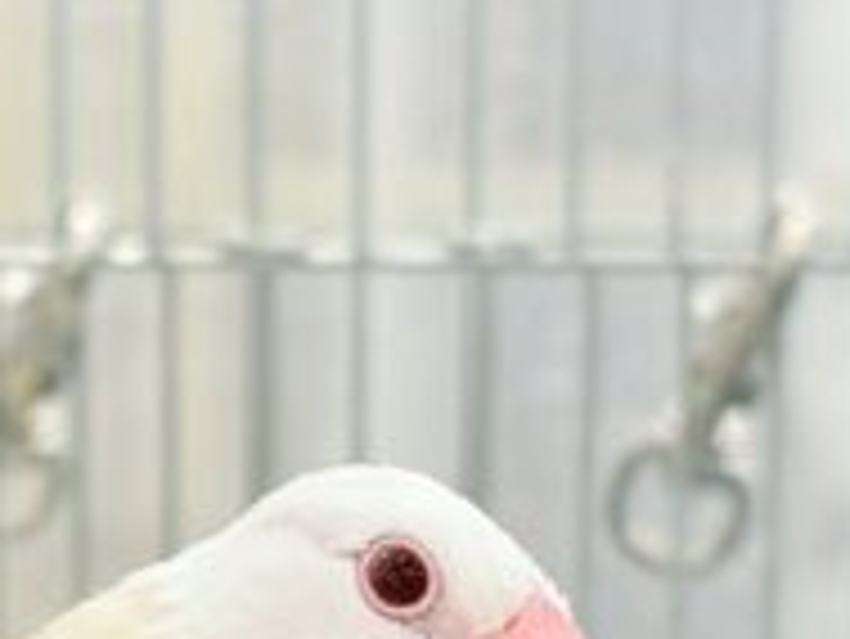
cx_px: 36
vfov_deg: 8.4
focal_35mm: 176
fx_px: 4324
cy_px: 756
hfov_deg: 11.1
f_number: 1.6
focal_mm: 5.96
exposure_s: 1/50
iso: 50
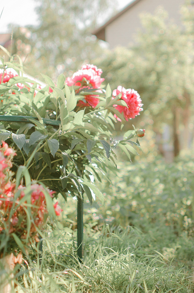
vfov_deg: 22.0
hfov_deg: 14.6
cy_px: 146
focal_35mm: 93
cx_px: 149
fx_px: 754
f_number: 1.8
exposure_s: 1/800
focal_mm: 35
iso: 100
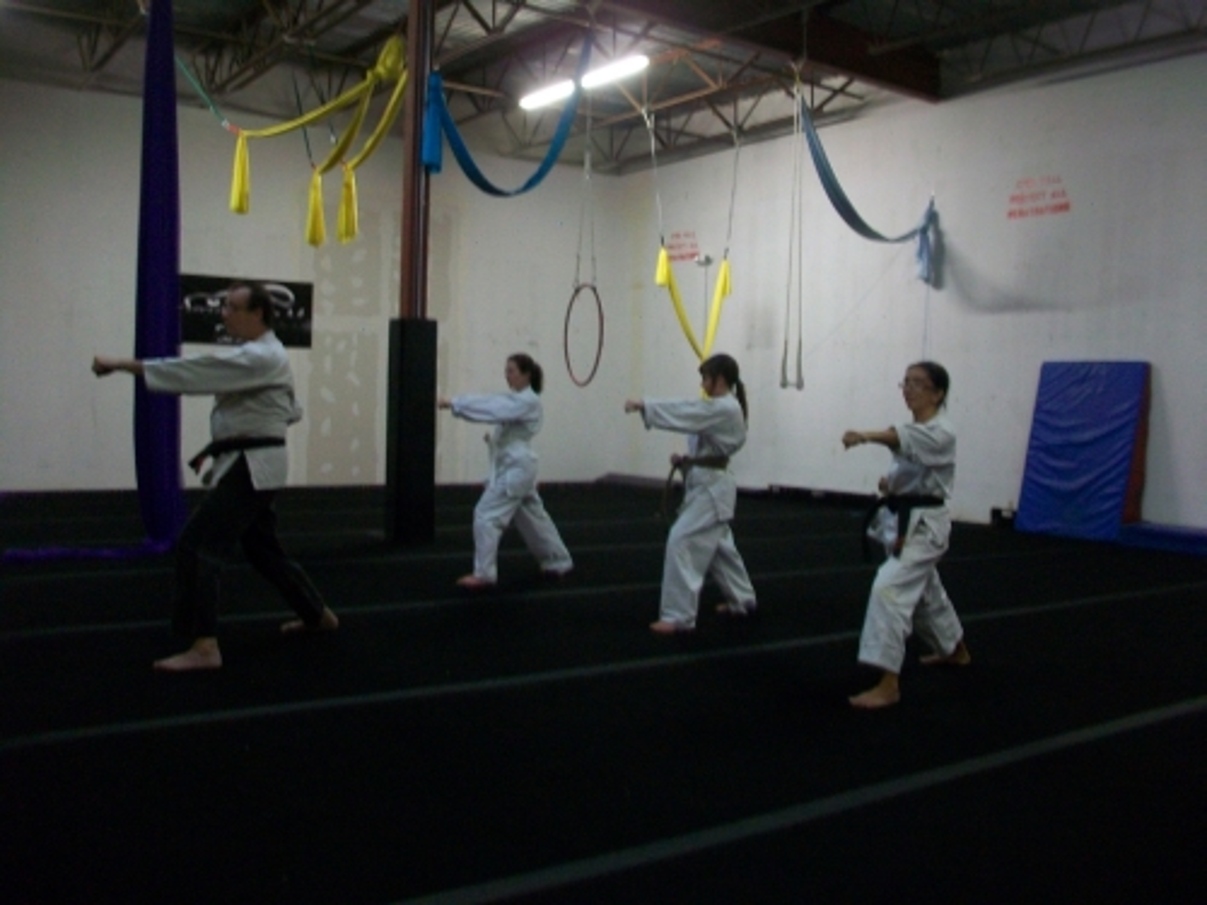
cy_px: 452
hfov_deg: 56.8
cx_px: 604
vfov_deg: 44.2
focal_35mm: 32
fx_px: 1116
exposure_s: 1/8
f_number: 2.8
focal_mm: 5.7
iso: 160
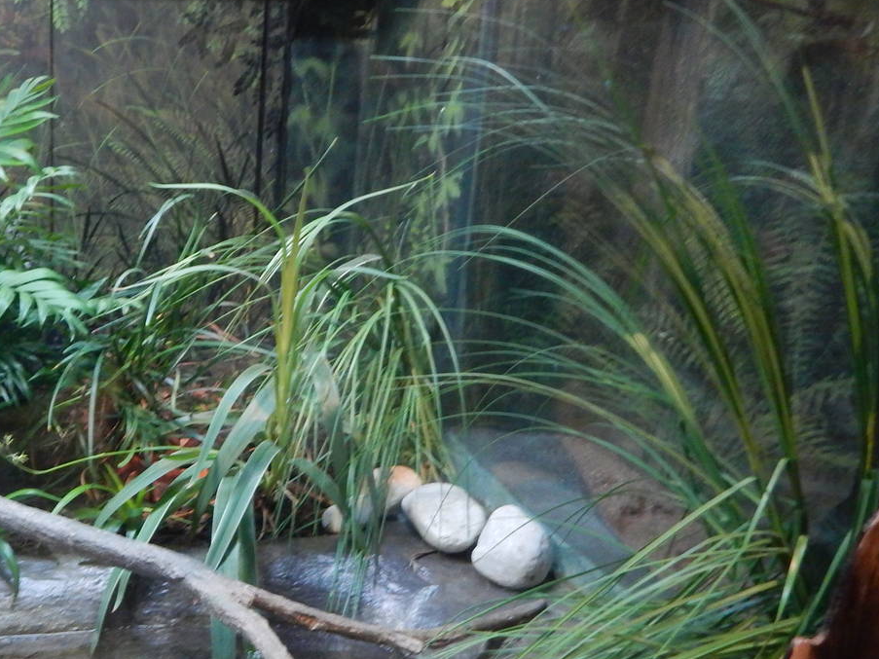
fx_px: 990
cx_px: 146
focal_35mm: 39
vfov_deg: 36.4
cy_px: 445
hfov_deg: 44.9
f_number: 3
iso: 400
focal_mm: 4
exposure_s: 1/15
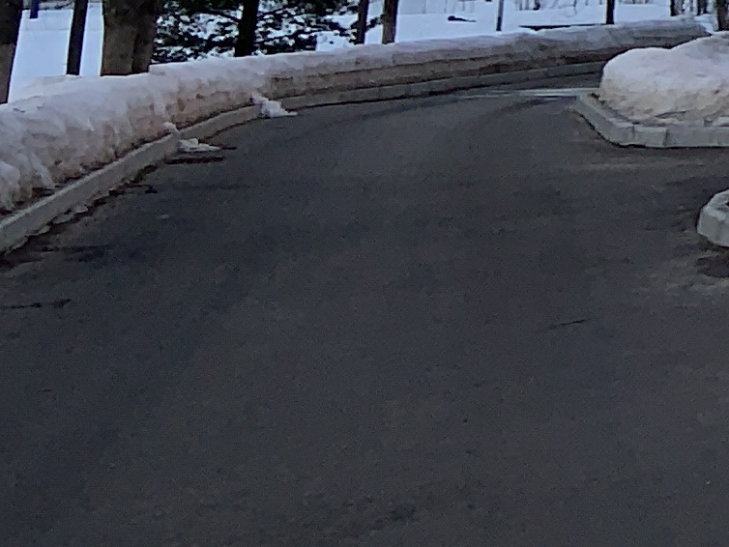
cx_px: 1916
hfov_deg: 11.1
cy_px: -728
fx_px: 2928
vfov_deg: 9.6
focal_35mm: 139
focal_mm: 4.25
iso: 25
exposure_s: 1/317
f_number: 1.8
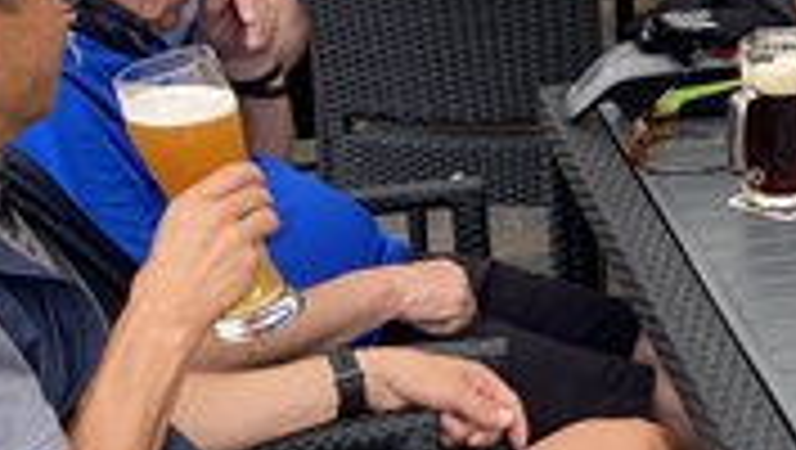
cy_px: 70
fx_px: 2366
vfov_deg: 10.8
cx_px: 1061
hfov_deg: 17.8
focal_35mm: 112
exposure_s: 1/121
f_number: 1.8
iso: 50
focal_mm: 4.25
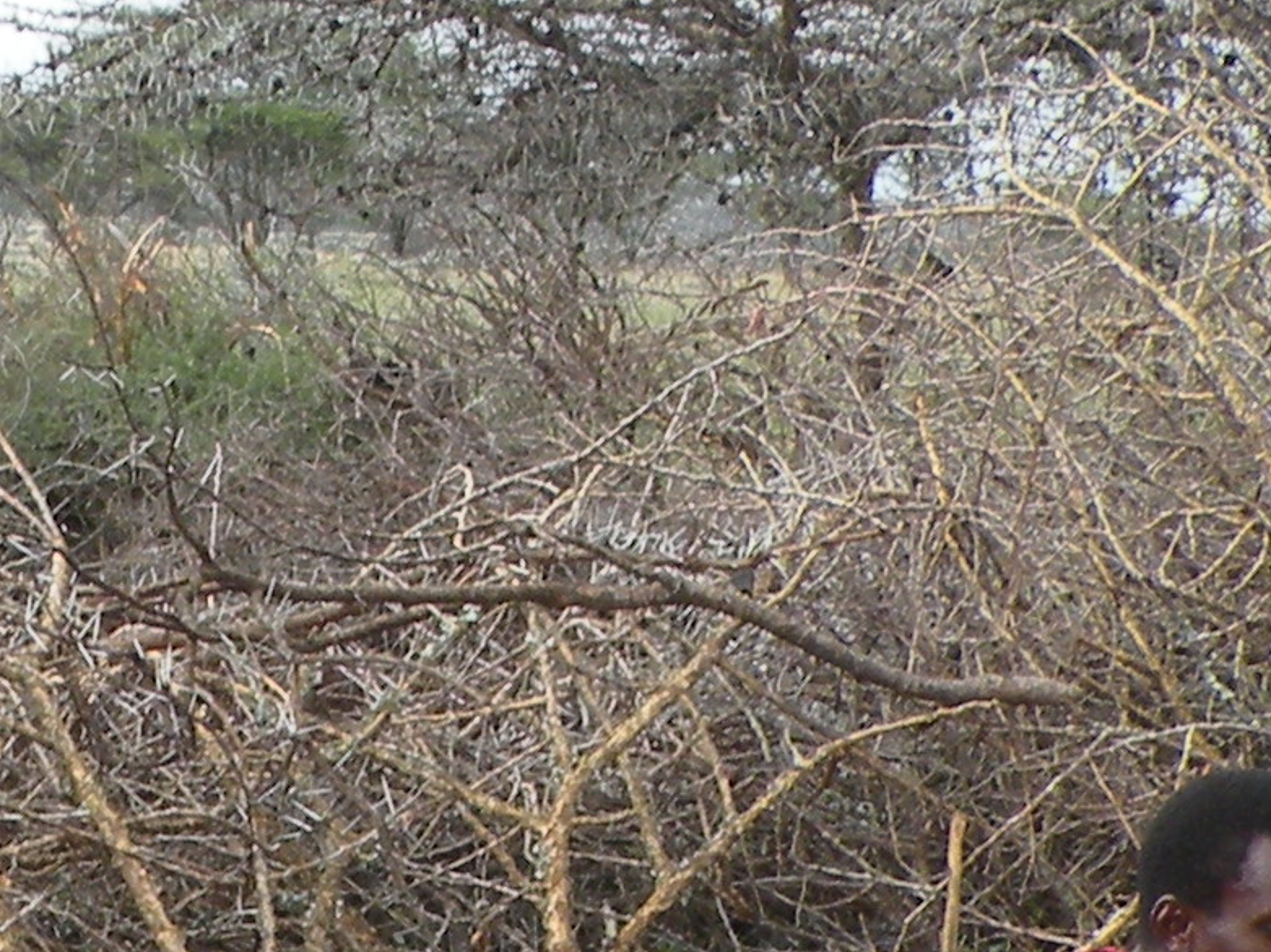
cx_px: 210
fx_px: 4625
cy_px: 1548
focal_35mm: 126
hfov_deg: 15.5
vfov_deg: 11.2
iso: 64
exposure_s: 1/160
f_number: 5.6
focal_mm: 4.7
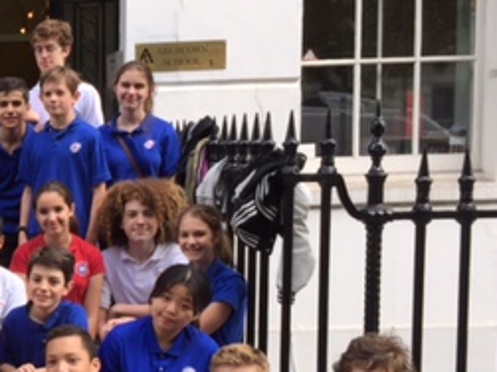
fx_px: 1062
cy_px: 275
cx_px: -89
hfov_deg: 24.1
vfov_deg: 19.8
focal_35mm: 74
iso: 32
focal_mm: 4.15
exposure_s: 1/356
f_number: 2.2
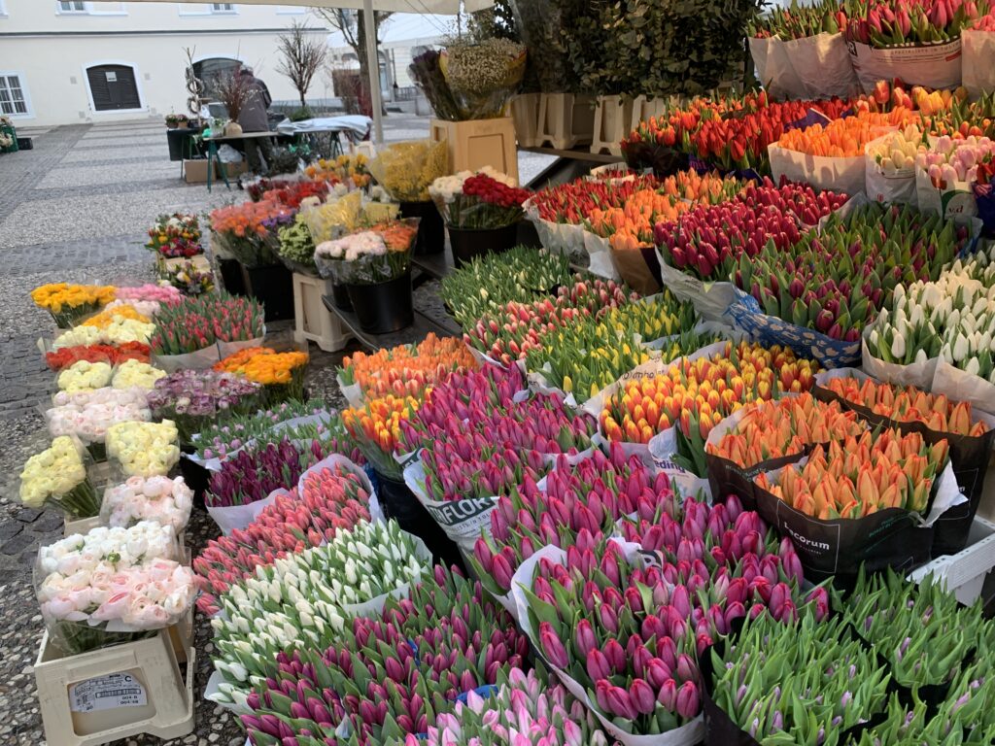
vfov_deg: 53.1
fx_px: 747
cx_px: 498
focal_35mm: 26
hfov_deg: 67.3
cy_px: 373
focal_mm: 4.25
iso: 80
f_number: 1.8
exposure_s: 1/100
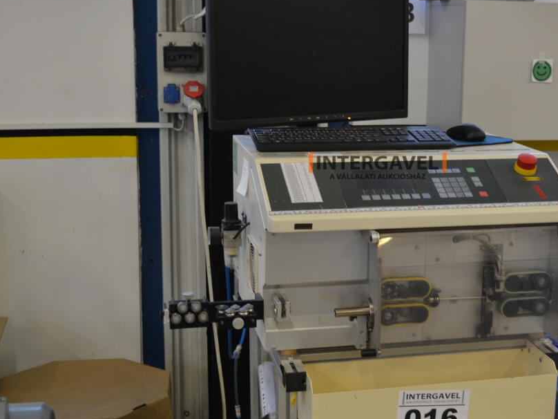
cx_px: 379
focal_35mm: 60
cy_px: 233
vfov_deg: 24.4
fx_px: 967
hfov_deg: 31.9
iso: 400
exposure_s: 1/15
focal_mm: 28
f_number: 4.5
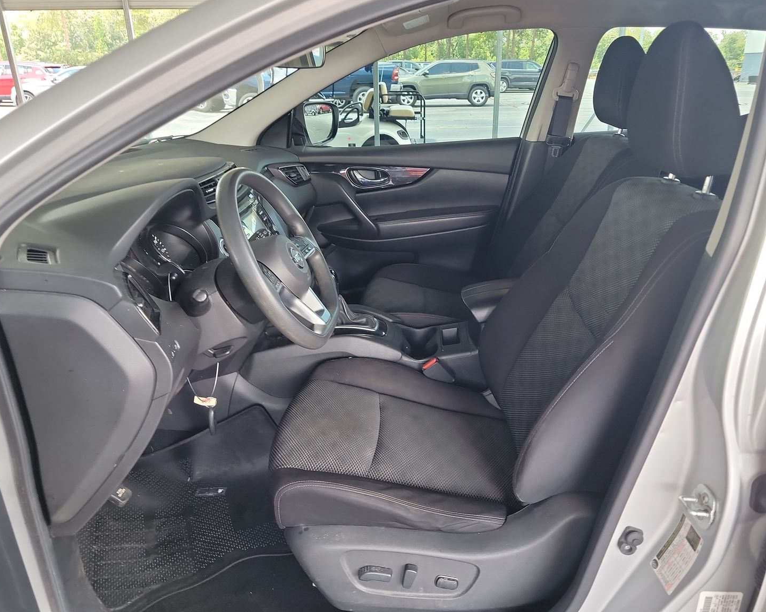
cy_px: 306
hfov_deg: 66.0
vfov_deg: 54.9
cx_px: 401
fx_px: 589
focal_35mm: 26
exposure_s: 1/59
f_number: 1.8
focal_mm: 6.7
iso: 359
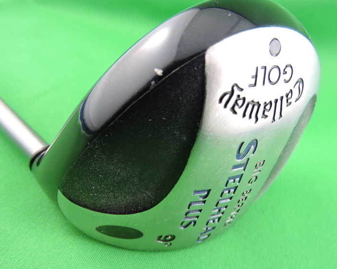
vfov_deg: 54.9
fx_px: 259
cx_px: 178
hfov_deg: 66.0
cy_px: 133
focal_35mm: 26
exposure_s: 1/30
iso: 280
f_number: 3.3
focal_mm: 4.3
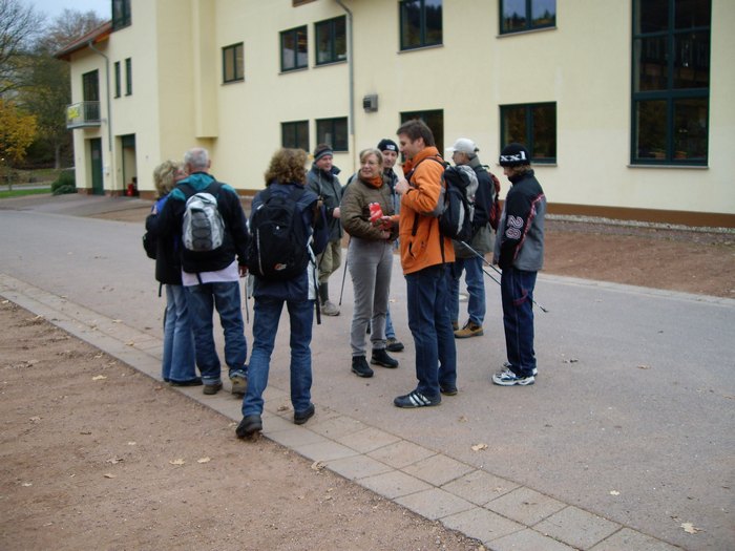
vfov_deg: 37.7
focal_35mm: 38
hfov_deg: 49.0
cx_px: 368
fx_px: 807
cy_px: 276
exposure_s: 1/125
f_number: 2.7
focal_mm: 6.2
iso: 100
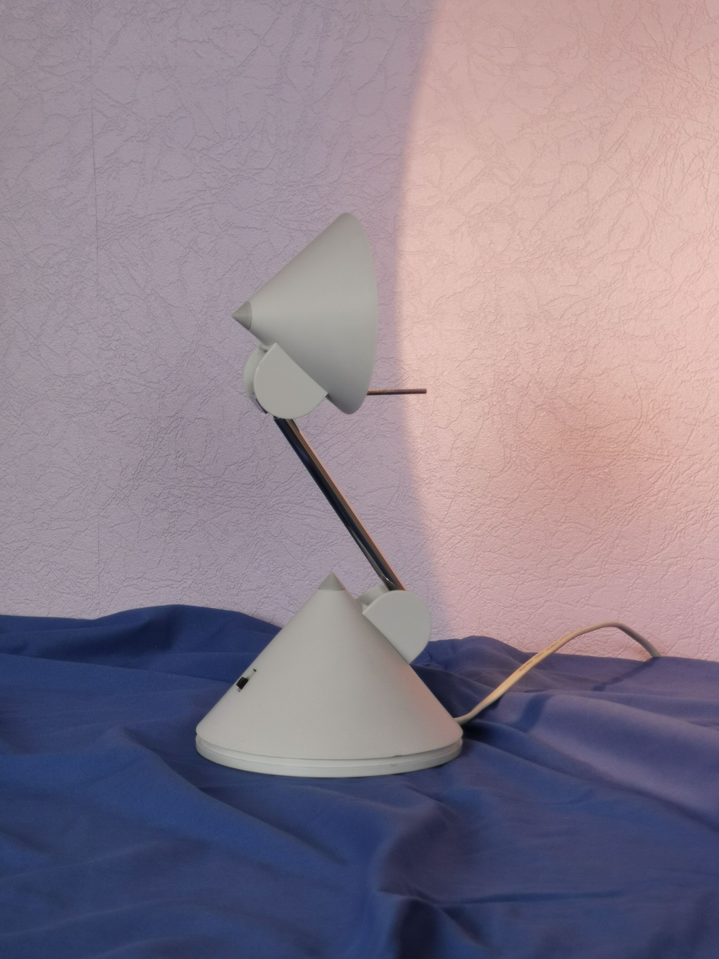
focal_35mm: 81
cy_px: 480
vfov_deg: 24.1
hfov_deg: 18.2
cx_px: 360
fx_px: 2243
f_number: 2.4
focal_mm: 7.48
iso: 100
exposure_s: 1/50
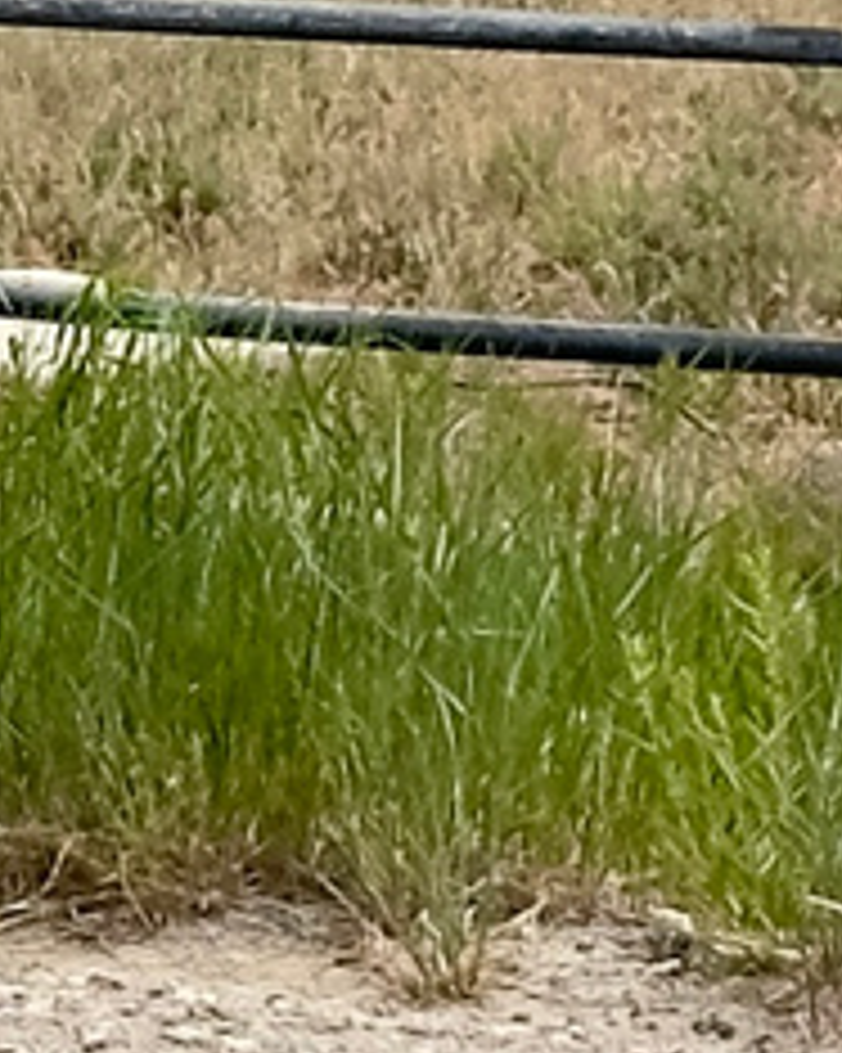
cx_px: 1324
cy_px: -1768
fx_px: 12780
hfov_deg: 3.8
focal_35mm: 410
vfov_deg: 4.6
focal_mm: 6.86
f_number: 1.78
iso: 64
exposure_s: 1/7092
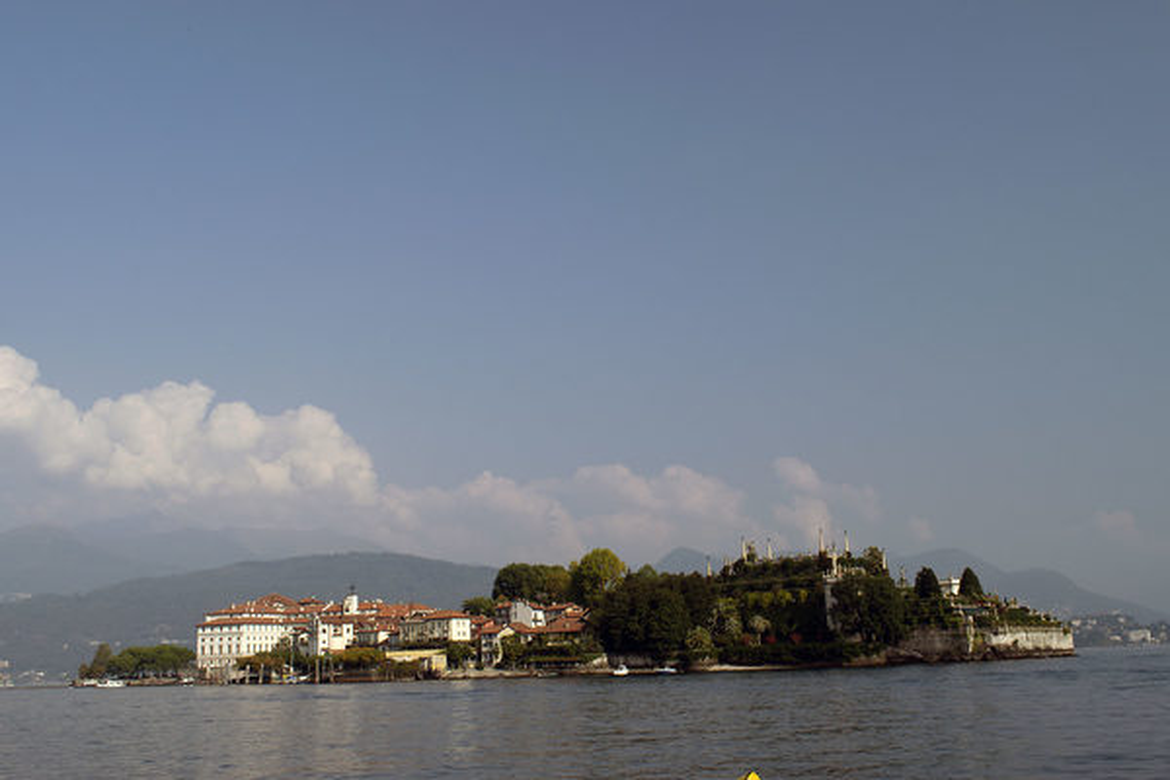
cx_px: 585
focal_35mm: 42
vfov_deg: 31.9
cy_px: 390
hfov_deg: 46.4
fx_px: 1365
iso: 100
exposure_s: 1/125
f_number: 11
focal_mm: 28
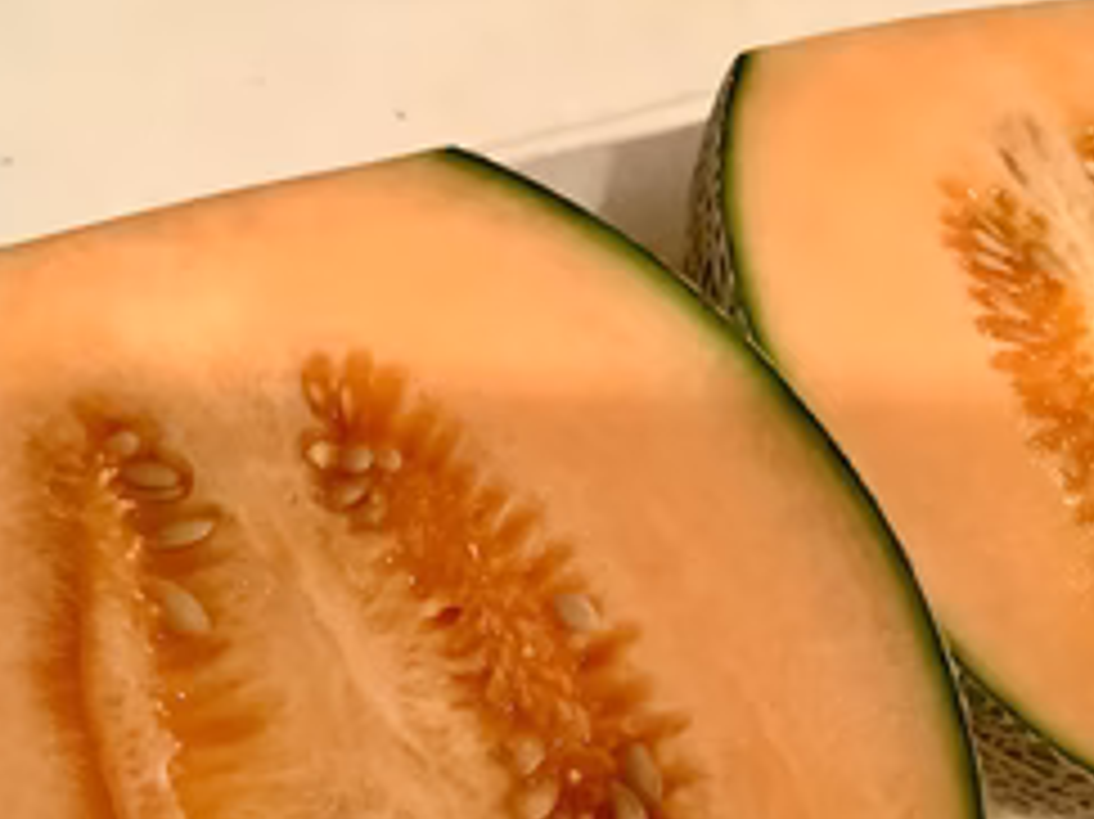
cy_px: 657
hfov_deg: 37.5
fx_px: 1611
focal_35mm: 51
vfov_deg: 27.9
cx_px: 590
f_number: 2.4
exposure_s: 1/40
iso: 320
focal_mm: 3.3
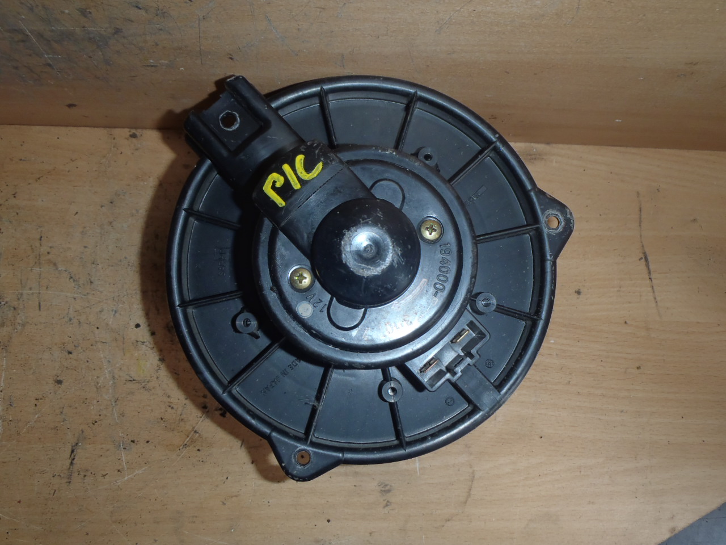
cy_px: 272
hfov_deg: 63.4
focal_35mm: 28
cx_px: 363
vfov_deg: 49.7
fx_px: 587
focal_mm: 5
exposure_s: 1/30
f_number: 3.9
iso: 100
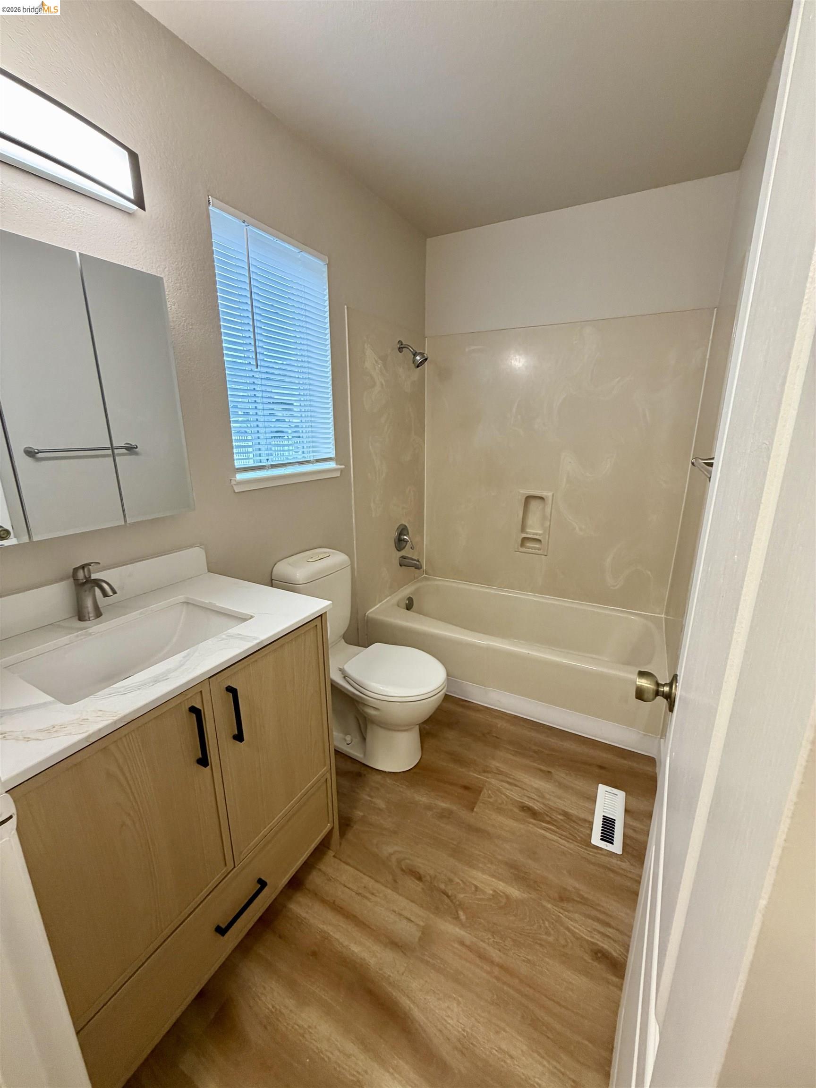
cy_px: 544
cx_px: 408
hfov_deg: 85.7
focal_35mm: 14
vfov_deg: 102.1
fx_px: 440
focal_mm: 2.22
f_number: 2.2
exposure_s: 1/120
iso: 320
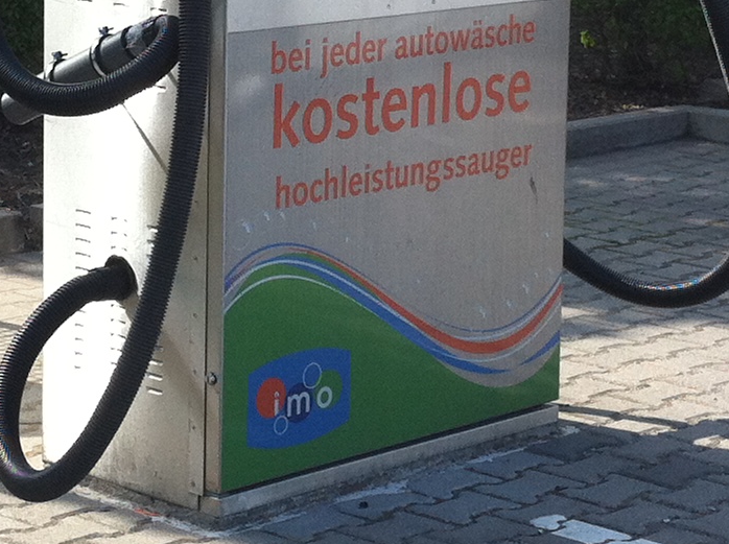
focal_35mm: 130
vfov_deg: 11.3
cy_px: 6
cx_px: 272
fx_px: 2733
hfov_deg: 15.2
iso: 80
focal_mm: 3.85
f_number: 2.8
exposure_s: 1/656
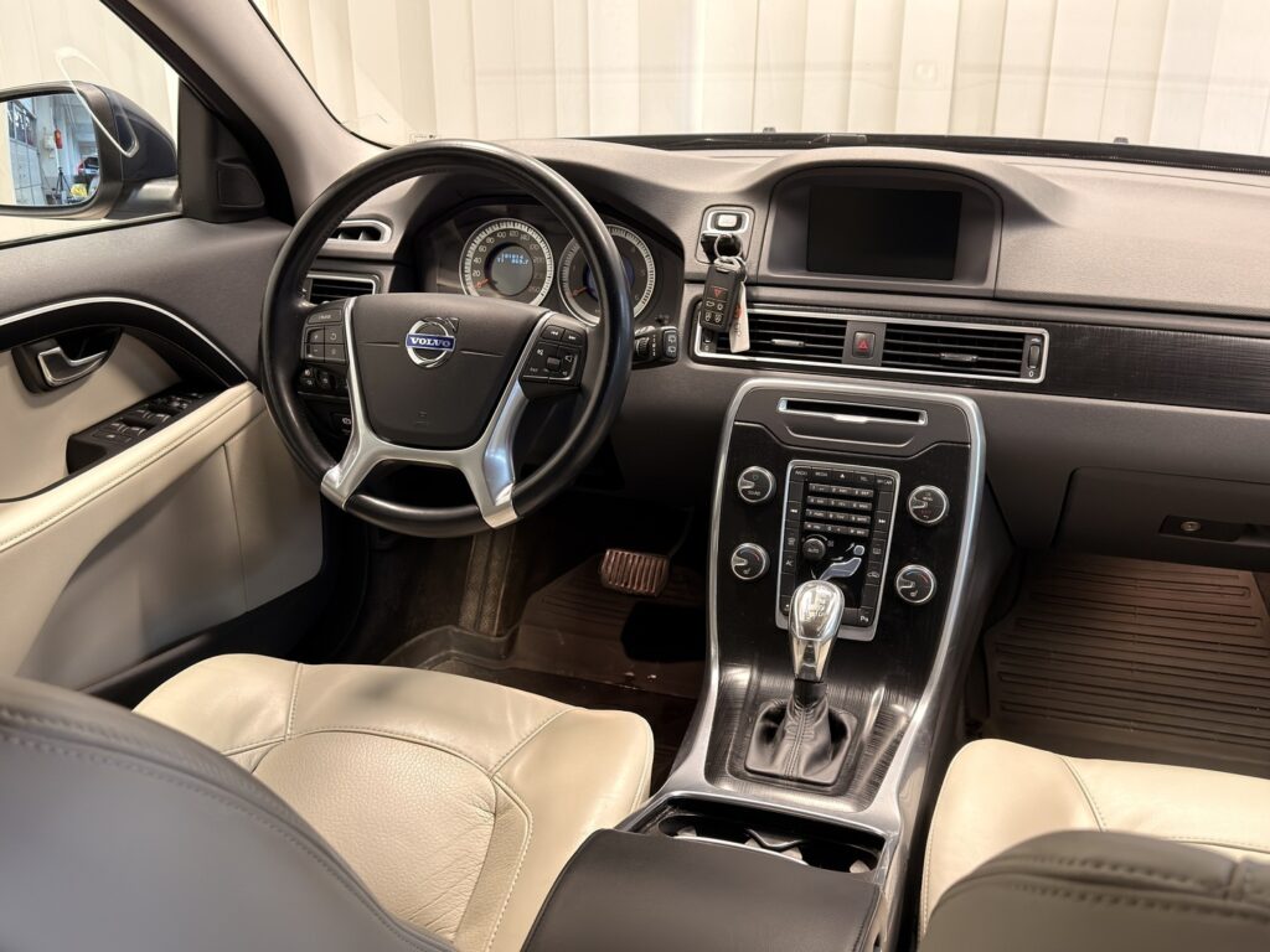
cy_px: 476
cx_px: 635
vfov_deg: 40.7
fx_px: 1284
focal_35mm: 35
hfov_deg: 52.6
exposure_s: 1/44
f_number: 1.78
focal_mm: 6.76
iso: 250
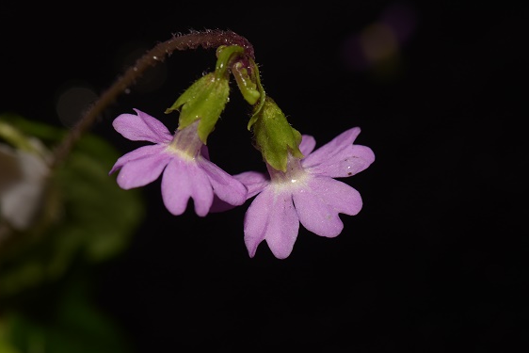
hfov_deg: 18.3
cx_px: 261
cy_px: 168
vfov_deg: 12.2
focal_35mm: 112
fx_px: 1646
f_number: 16
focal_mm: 105
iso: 125
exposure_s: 1/125
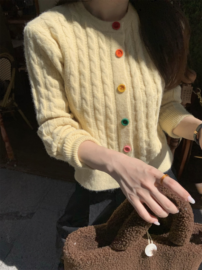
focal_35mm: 26
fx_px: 202
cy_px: 135
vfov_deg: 67.3
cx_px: 101
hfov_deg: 53.1
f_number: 1.8
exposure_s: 1/3185
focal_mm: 4.25
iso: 25
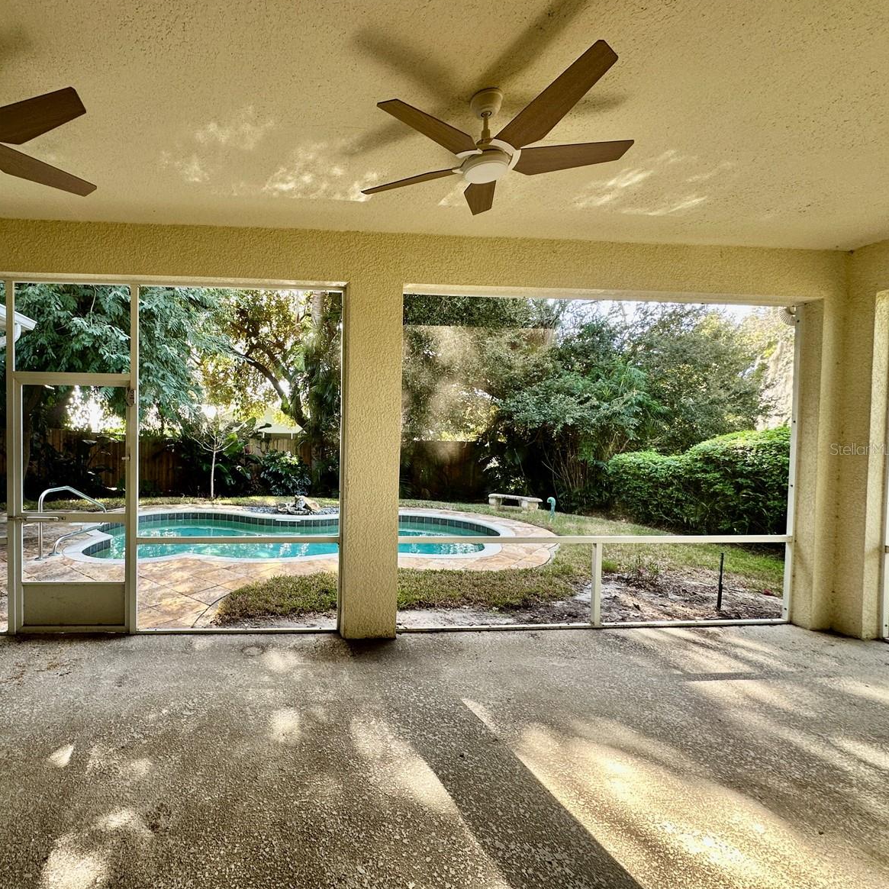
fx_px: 494
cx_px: 292
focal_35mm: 17
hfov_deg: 81.0
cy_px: 449
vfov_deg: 84.0
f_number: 2.2
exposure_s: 1/99
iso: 64
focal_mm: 2.22
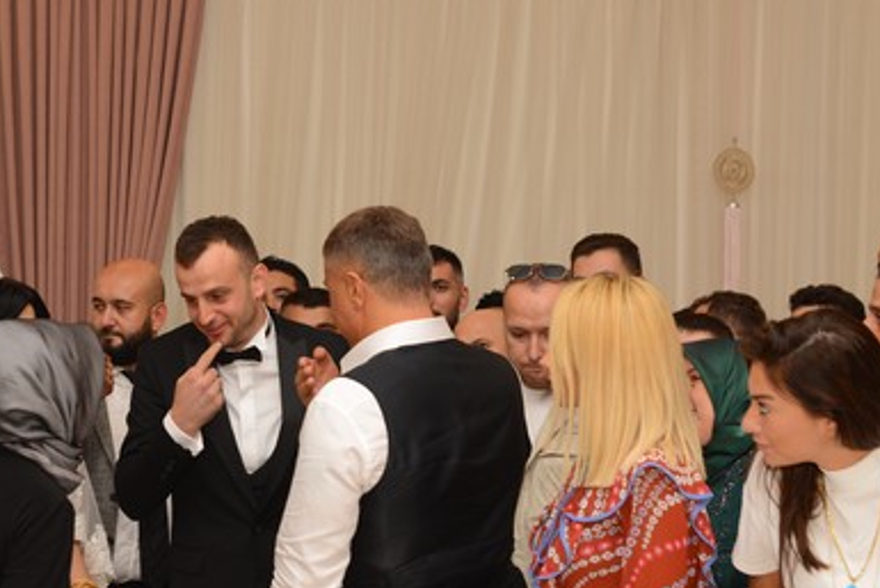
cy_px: 388
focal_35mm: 80
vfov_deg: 17.0
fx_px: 1956
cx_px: 229
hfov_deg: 25.1
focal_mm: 46
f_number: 5
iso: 400
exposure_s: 1/125
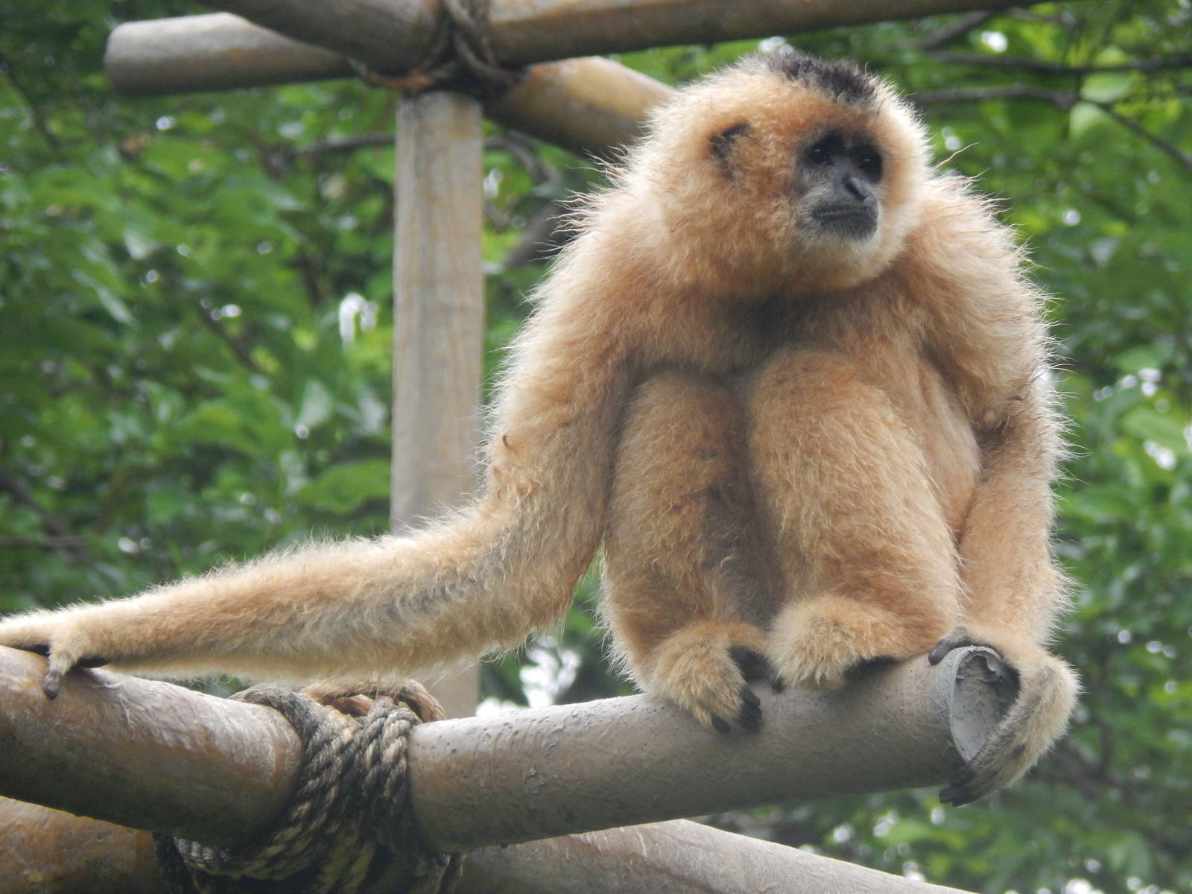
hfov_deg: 4.0
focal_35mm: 498
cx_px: 596
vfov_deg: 3.0
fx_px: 17149
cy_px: 447
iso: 400
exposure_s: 1/160
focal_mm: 88.6
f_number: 5.8
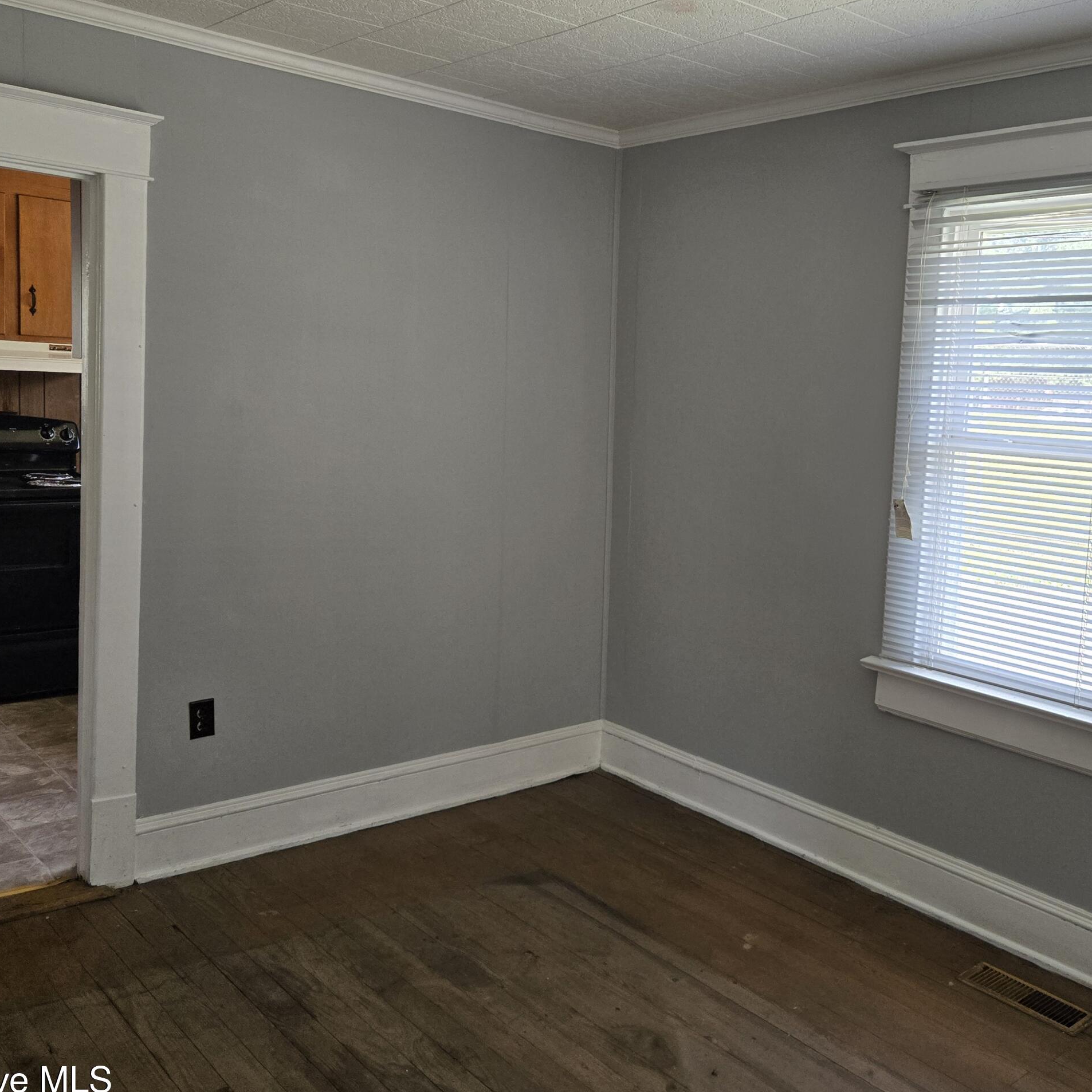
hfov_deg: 50.5
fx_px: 1142
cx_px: 697
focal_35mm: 32
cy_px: 494
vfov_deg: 51.0
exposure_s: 1/180
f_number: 1.8
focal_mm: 5.4
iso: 160
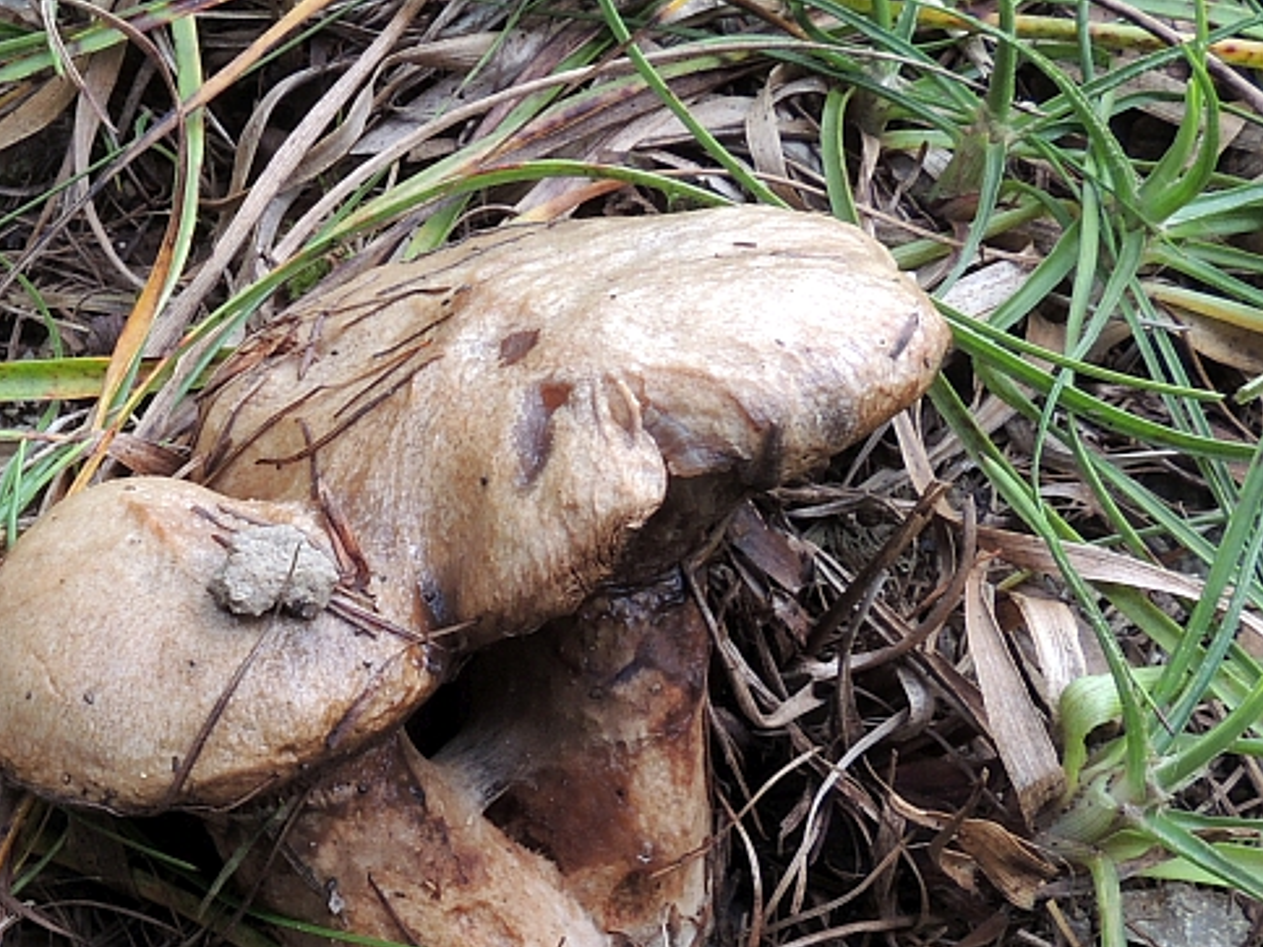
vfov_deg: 19.7
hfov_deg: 25.4
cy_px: 717
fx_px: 2700
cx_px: 86
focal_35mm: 74
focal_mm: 6.2
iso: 100
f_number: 8.1
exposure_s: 1/6
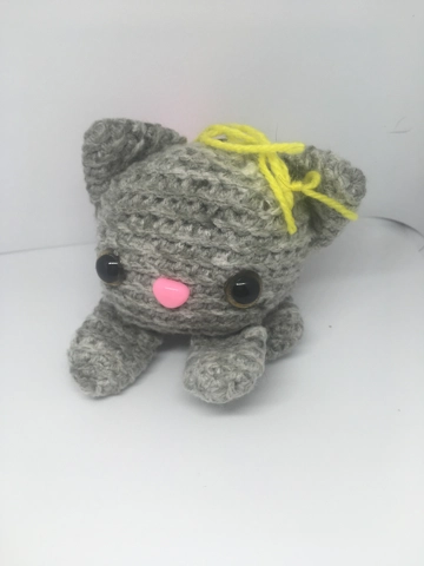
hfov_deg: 48.2
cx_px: 212
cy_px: 283
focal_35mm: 29
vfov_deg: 61.7
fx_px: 474
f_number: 2.2
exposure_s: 1/120
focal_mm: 4.15
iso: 32
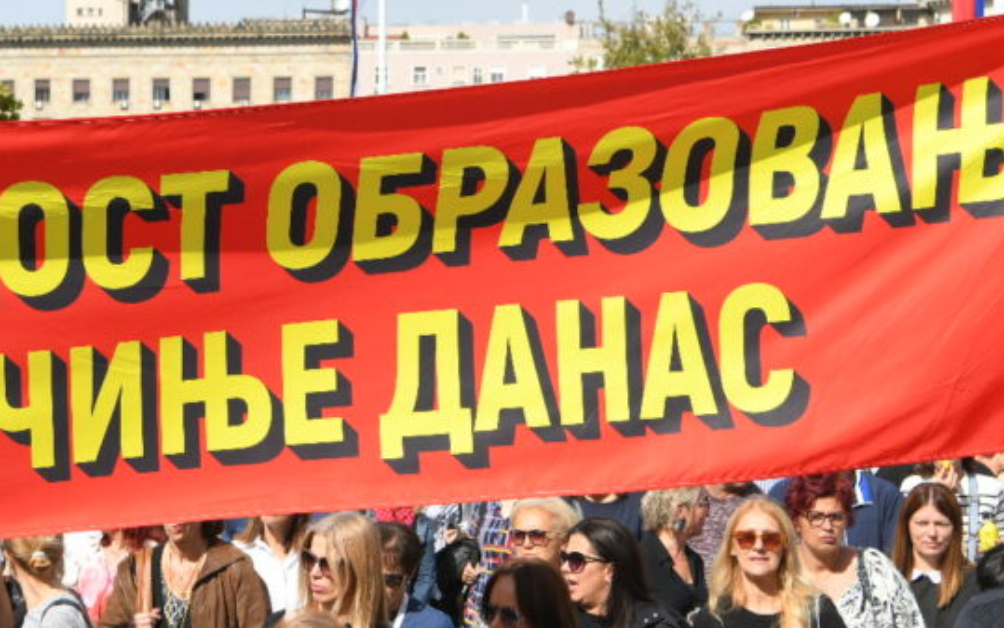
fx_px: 2545
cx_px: 238
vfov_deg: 14.1
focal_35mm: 93
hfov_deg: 22.1
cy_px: 266
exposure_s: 1/500
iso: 200
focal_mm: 48
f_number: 8
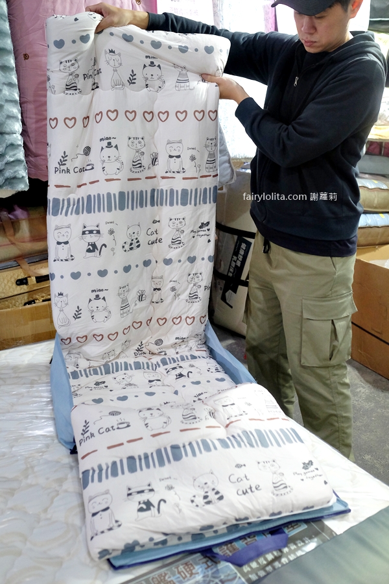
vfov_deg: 54.4
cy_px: 292
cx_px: 194
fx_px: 567
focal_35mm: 35
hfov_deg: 37.9
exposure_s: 1/240
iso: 2500
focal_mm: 23
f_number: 2.8
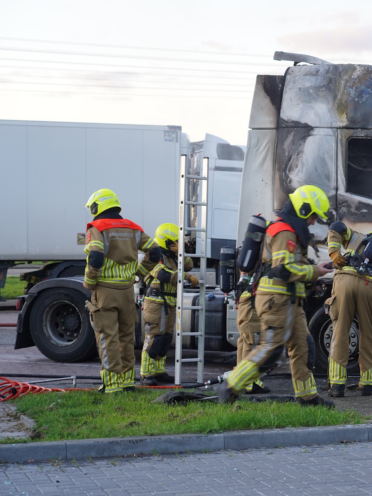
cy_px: 250
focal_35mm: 86
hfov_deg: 16.8
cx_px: 365
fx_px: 1232
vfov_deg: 22.8
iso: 320
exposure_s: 1/60
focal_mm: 59
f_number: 4
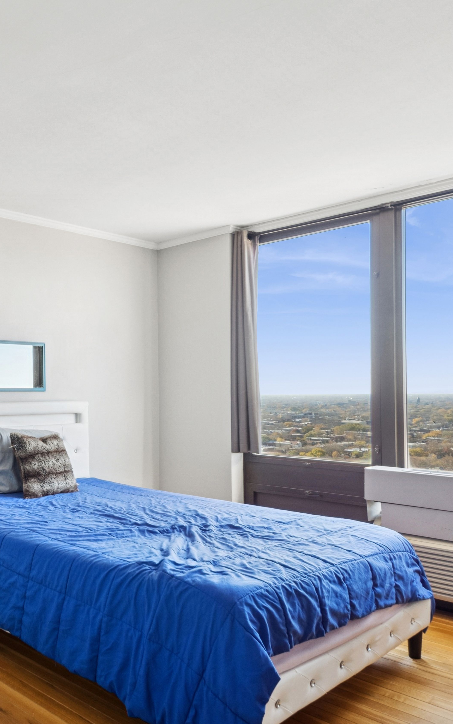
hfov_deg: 38.0
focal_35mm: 29
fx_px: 573
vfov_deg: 64.6
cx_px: -9
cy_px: 387
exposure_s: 1/10
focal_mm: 10.6
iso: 200
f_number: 10
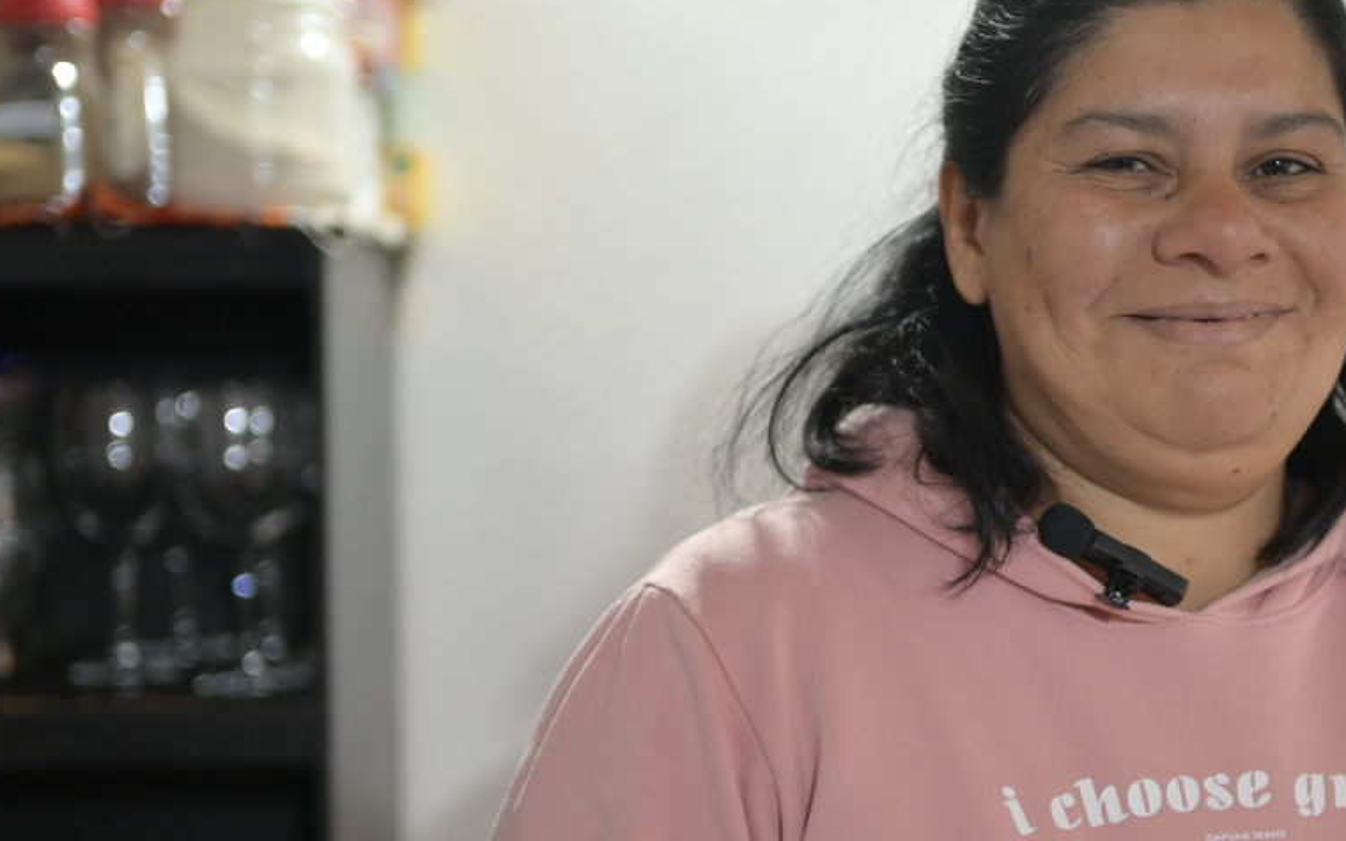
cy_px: 508
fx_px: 2788
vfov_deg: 17.1
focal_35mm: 76
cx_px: 1098
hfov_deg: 26.6
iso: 400
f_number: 1.4
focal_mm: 35
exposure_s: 1/30
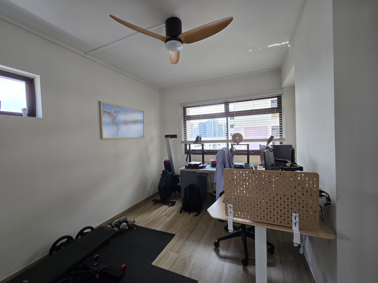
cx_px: 189
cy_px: 142
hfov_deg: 106.2
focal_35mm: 13
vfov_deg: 89.9
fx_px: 142
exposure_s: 1/50
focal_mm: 2.2
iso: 64
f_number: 2.2
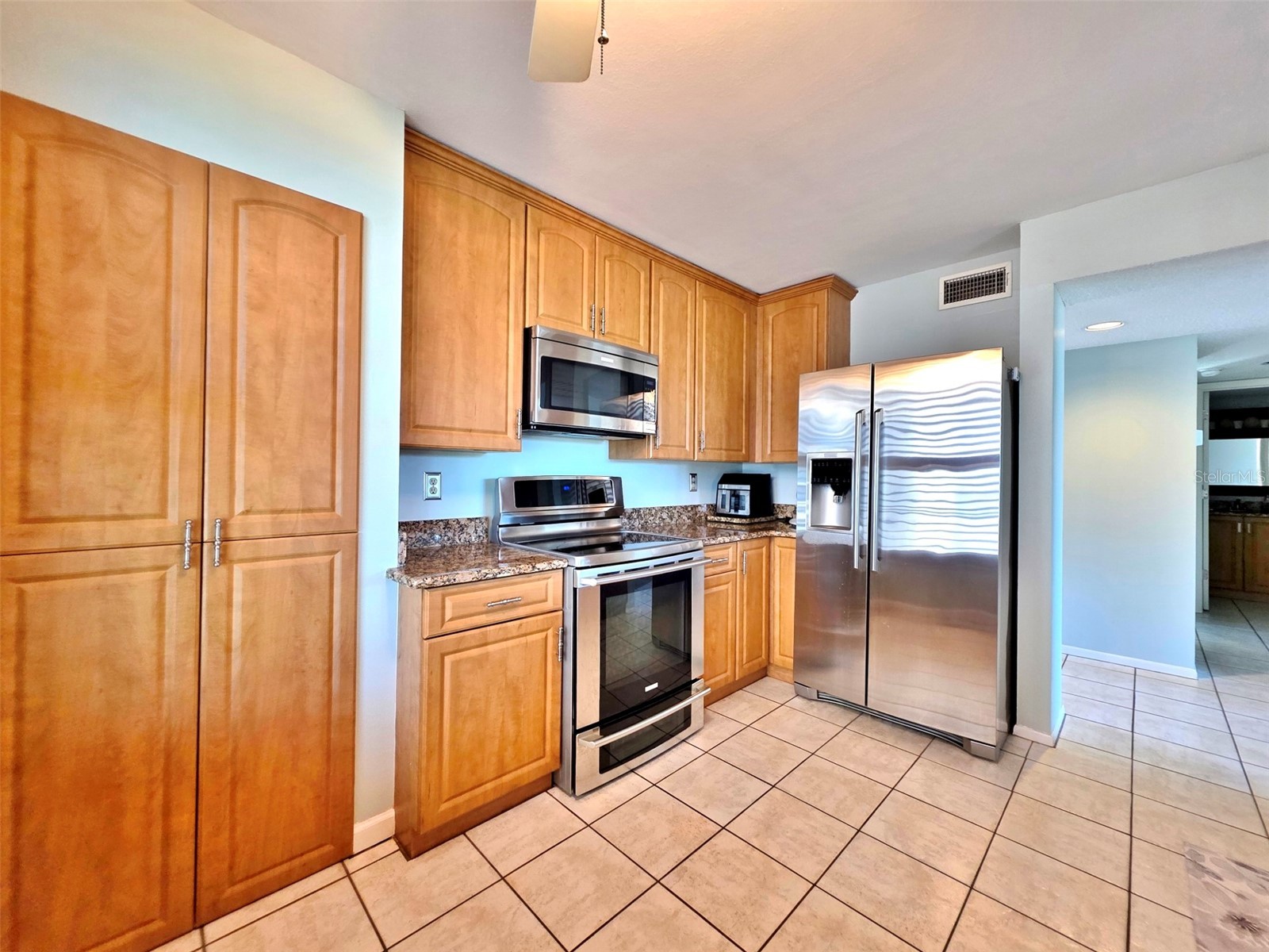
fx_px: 477
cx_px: 634
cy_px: 476
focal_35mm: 13
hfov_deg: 106.2
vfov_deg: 89.9
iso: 250
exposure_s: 1/60
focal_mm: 2.2
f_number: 1.9
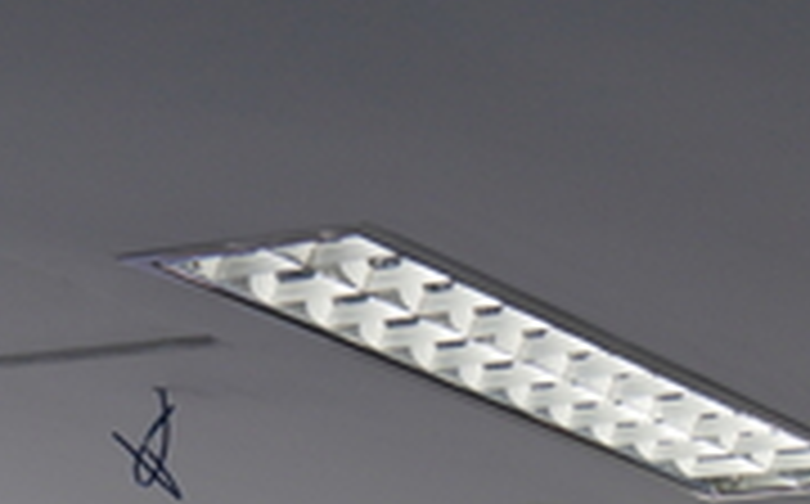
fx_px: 3506
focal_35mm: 159
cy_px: 1330
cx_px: 1426
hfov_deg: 12.2
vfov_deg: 7.5
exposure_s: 1/100
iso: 400
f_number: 4.5
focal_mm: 28
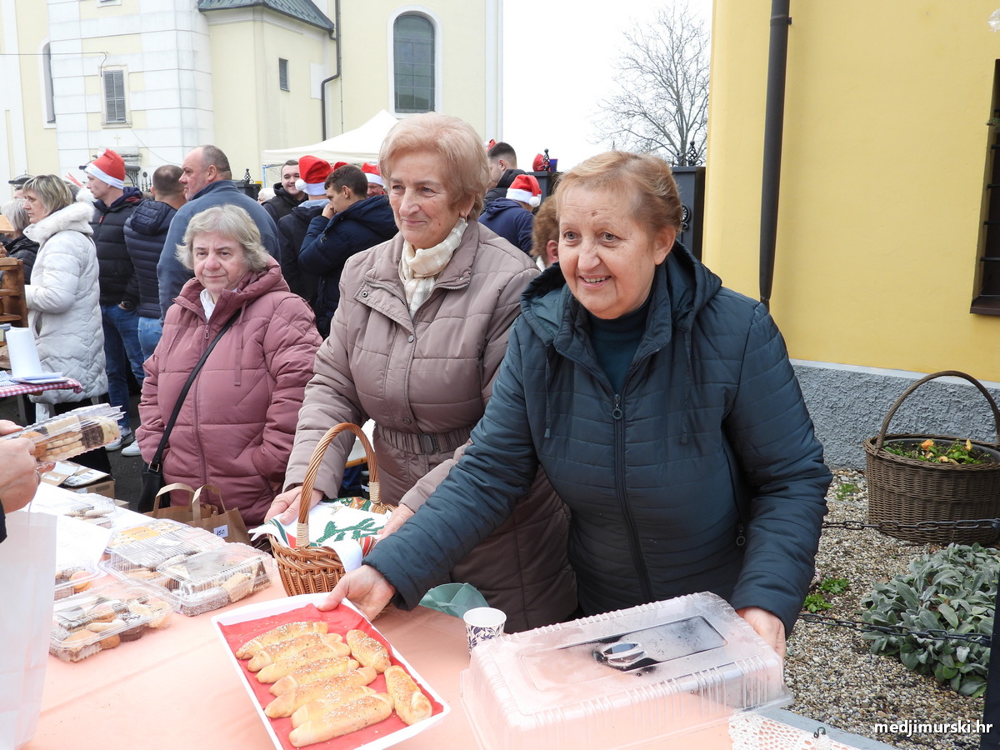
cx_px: 500
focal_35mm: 30
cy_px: 375
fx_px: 867
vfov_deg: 46.8
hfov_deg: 60.0
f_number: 3.2
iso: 100
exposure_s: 1/50
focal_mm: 5.4
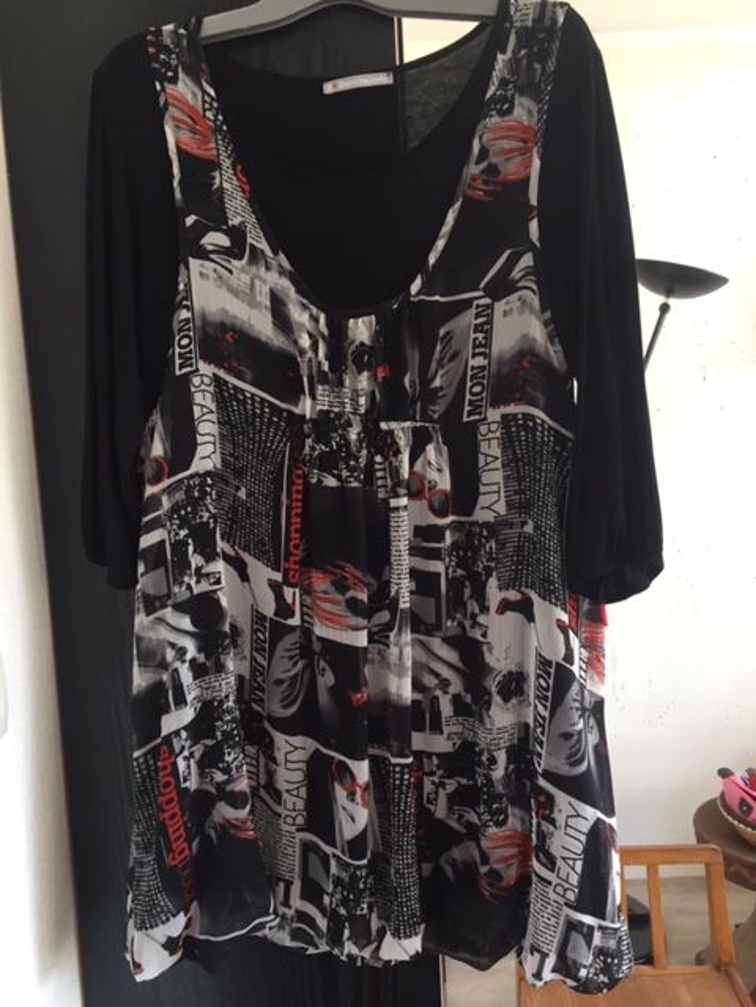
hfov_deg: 48.2
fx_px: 844
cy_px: 504
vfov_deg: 61.7
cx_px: 378
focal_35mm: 29
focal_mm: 4.15
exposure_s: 1/33
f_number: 2.2
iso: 50
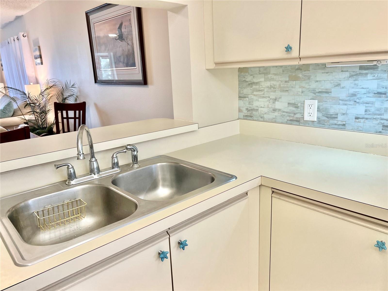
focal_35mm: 26
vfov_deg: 53.1
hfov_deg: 67.3
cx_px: 194
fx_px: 291
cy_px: 146
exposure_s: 1/120
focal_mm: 5.7
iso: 100
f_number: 1.5
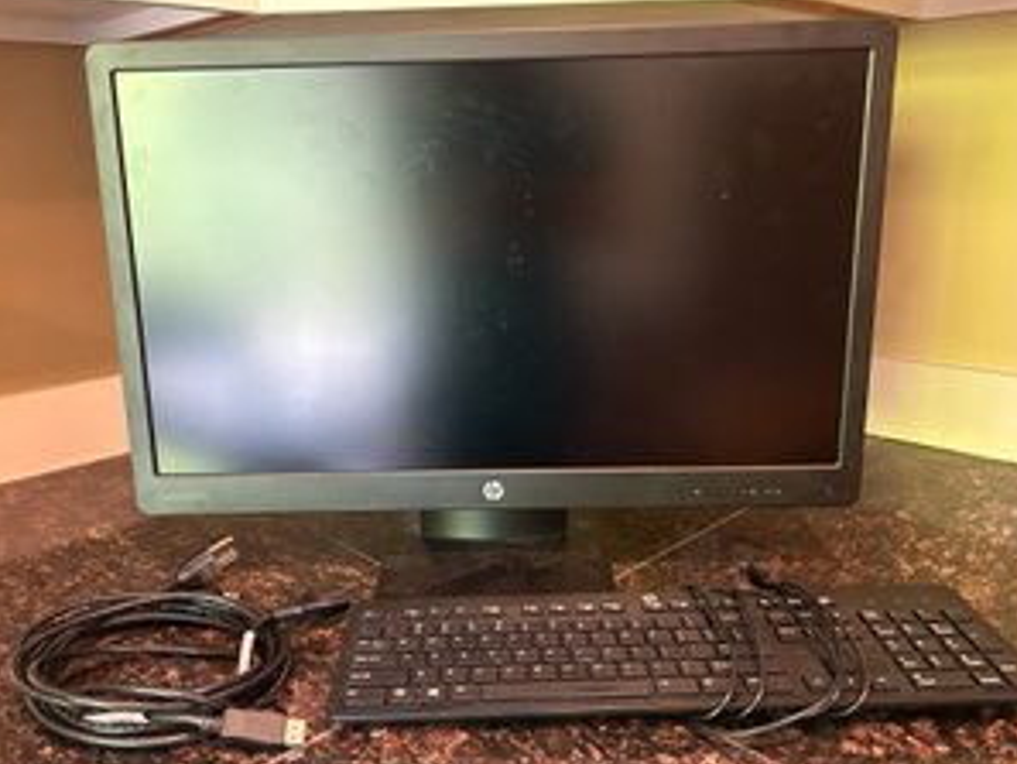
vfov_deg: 46.8
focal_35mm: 30
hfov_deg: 59.8
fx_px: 882
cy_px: 420
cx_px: 464
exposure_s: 1/40
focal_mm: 5.7
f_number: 1.5
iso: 500
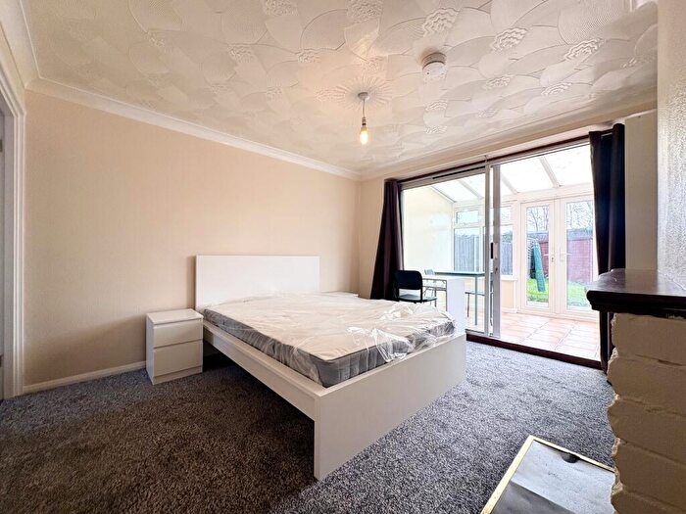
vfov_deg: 85.7
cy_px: 257
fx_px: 277
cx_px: 343
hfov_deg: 102.1
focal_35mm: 14
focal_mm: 2.22
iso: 64
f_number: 2.2
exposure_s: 1/131
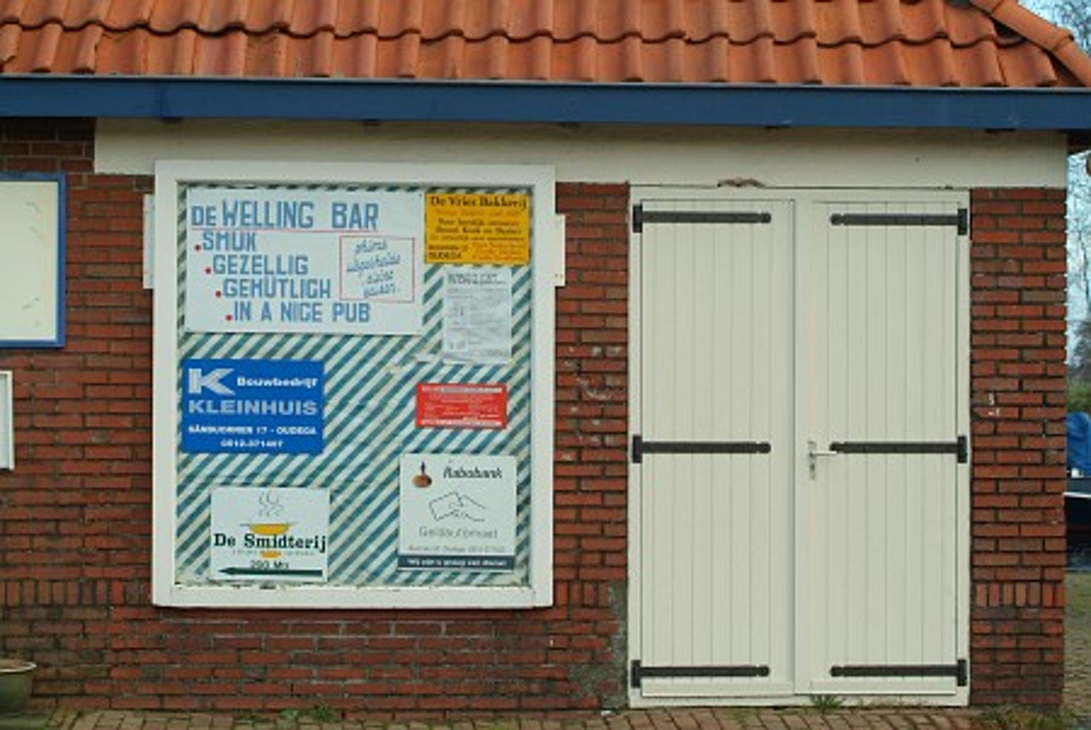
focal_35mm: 72
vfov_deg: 19.0
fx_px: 2184
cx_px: 546
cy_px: 365
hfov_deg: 28.0
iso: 400
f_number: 8
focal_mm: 48
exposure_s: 1/250
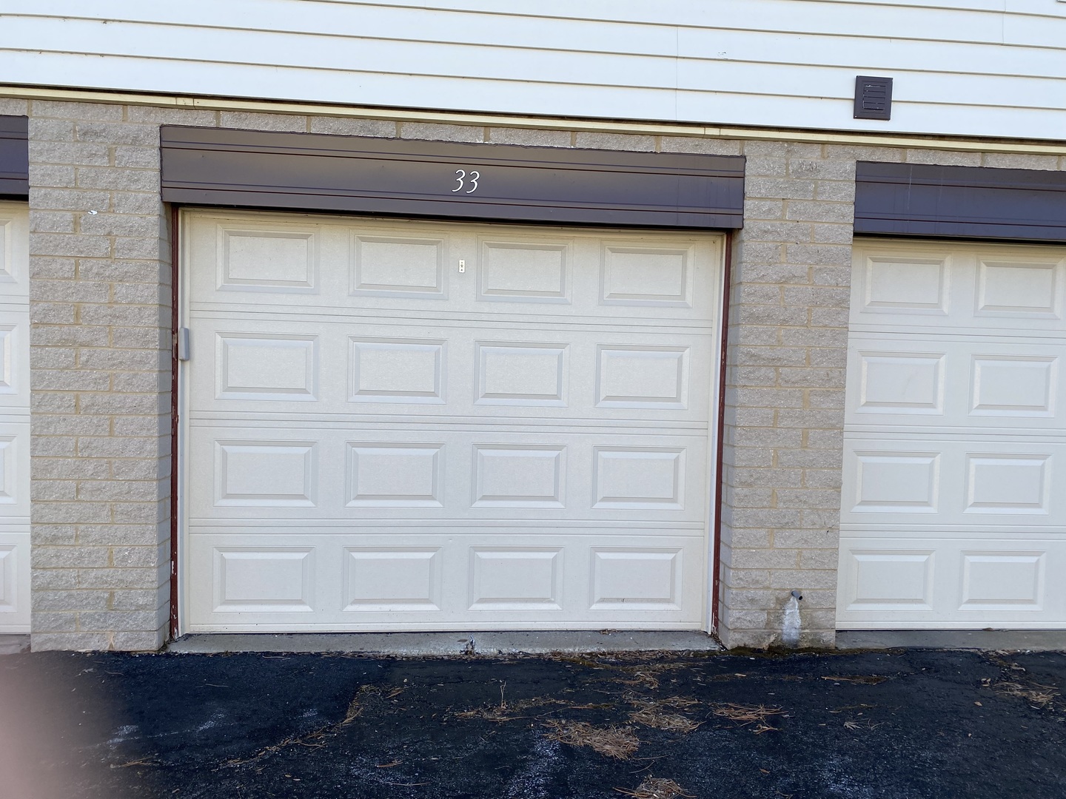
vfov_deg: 53.1
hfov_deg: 67.3
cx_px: 533
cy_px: 400
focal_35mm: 26
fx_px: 801
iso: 32
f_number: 1.8
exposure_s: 1/647
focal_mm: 4.25
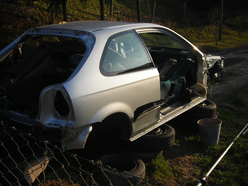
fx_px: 337
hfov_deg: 40.4
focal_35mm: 47
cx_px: 124
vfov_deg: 30.9
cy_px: 93
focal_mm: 7.8
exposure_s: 1/397
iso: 50
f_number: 3.4
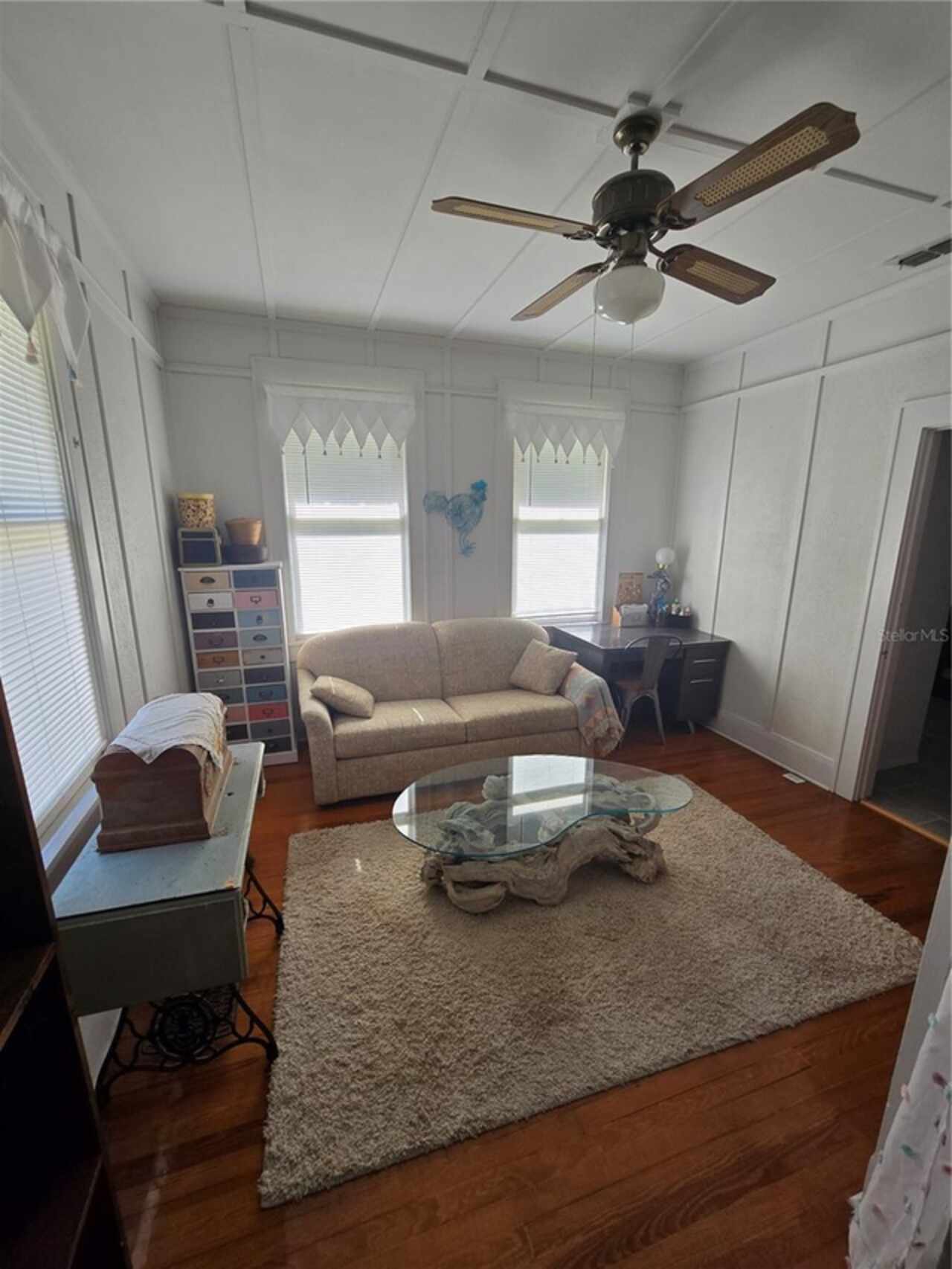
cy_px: 634
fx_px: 477
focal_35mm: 13
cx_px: 476
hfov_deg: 89.9
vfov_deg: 106.2
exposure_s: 1/135
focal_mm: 2.2
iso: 50
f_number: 2.2
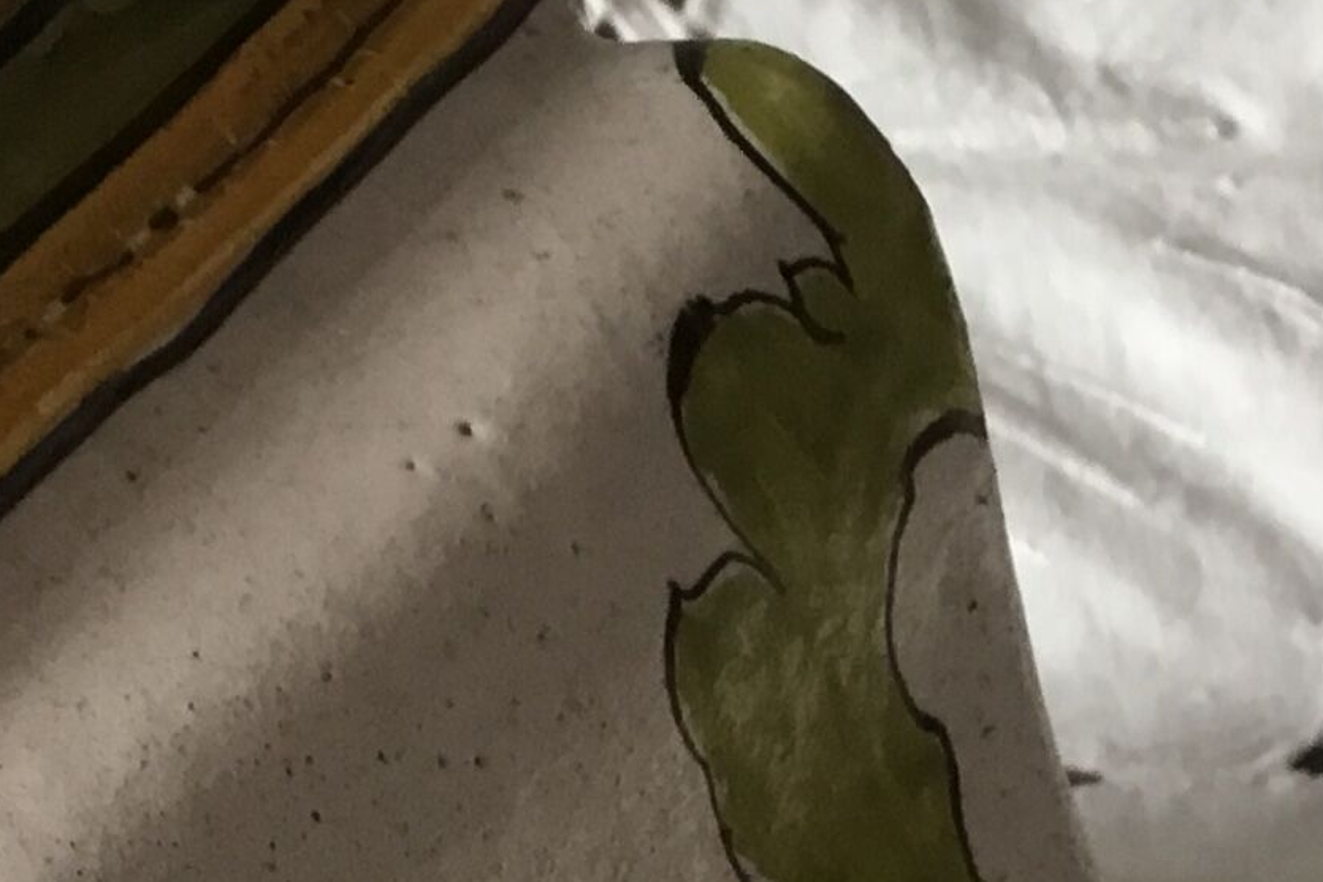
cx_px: 320
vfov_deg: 10.6
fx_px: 4631
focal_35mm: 126
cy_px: 1189
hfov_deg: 16.2
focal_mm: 3.3
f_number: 2.4
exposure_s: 1/33
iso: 64
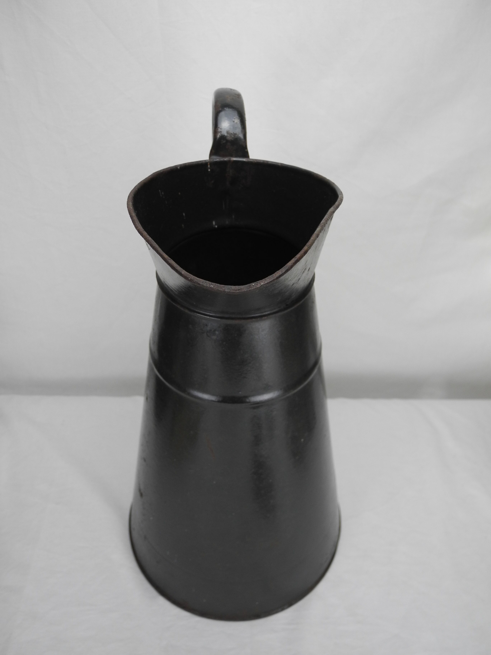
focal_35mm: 30
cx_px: 246
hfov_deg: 46.8
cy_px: 328
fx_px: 567
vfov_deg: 60.0
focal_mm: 6.4
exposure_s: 1/81
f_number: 2.8
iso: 100
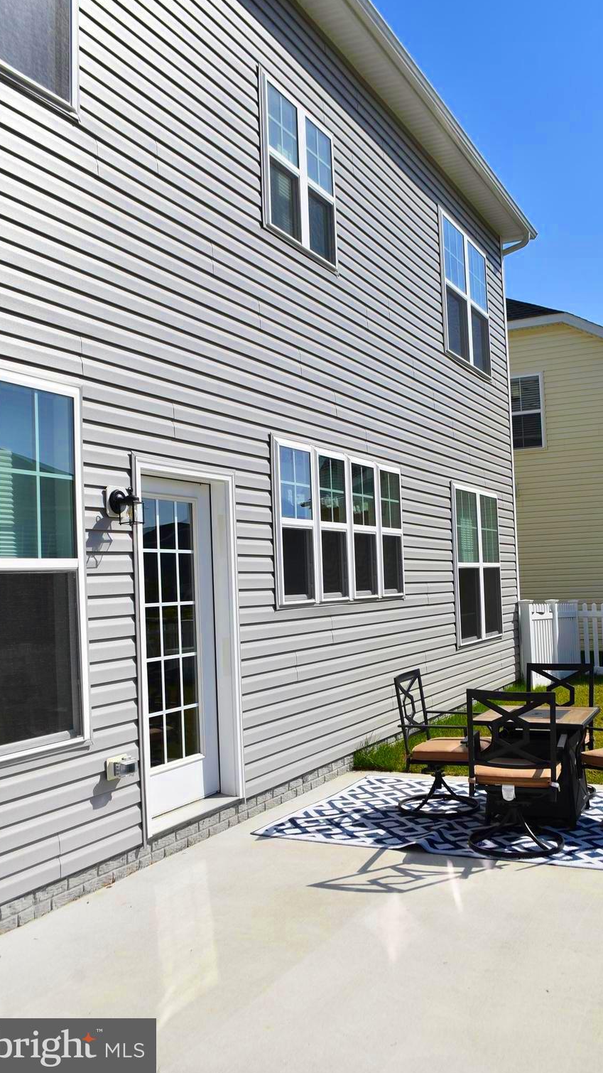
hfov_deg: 36.6
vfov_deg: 61.0
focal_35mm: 32
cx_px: 343
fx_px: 910
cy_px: 531
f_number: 8
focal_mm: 20
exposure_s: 1/500
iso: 110
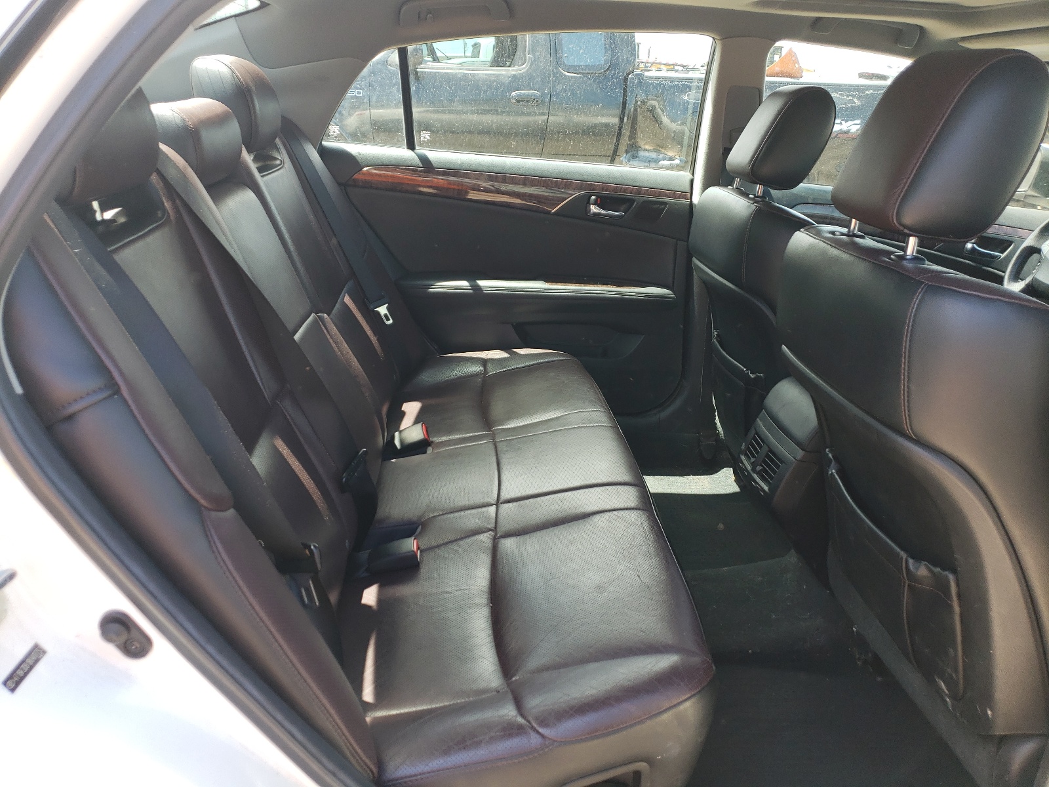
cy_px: 394
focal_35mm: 26
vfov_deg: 53.1
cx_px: 524
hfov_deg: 67.3
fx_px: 788
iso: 50
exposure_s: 1/222
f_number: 1.5
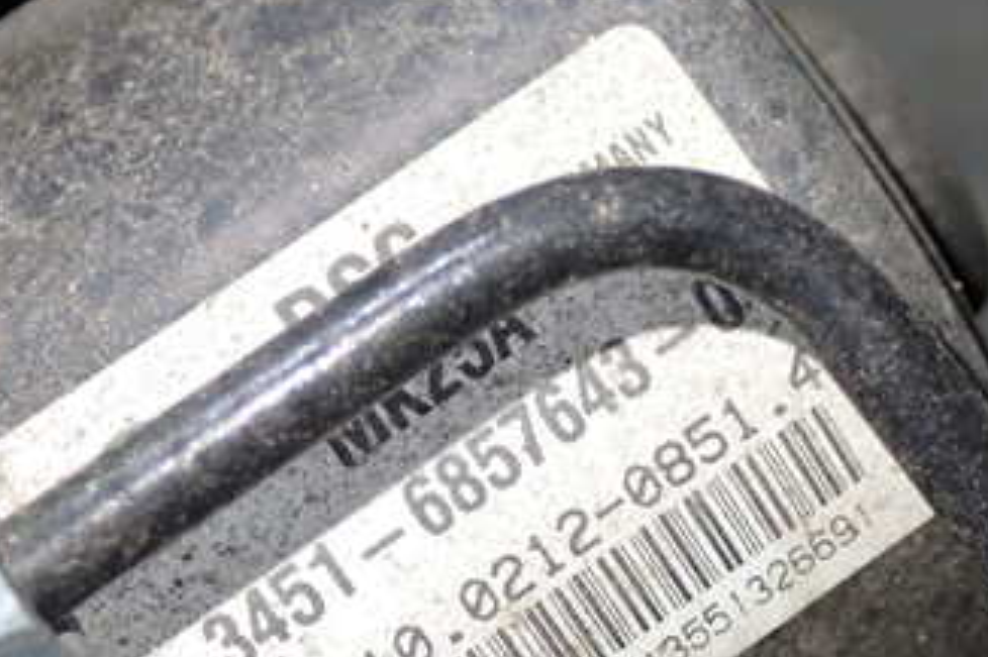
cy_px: 494
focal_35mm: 90
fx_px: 2469
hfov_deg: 22.4
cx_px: 727
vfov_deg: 15.1
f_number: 3.1
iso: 640
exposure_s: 1/50
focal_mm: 8.4
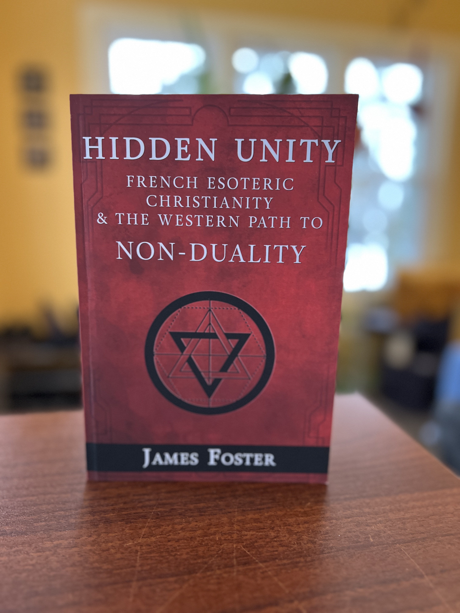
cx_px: 230
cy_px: 306
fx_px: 461
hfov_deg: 53.1
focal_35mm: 26
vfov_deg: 67.3
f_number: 1.5
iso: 250
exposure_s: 1/60
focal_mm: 5.7
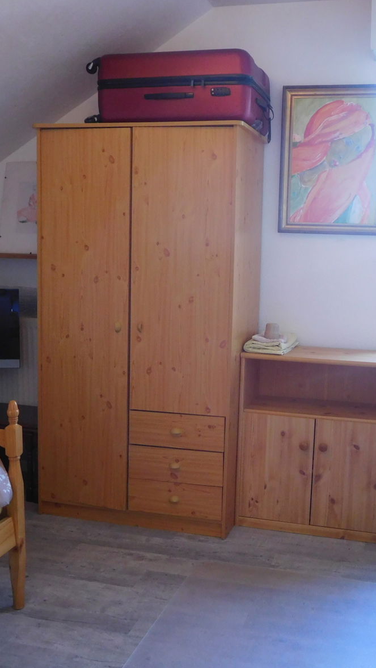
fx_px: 656
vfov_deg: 54.0
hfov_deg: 31.7
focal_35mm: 37
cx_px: 254
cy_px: 333
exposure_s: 1/30
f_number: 3.4
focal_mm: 4.5
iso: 320
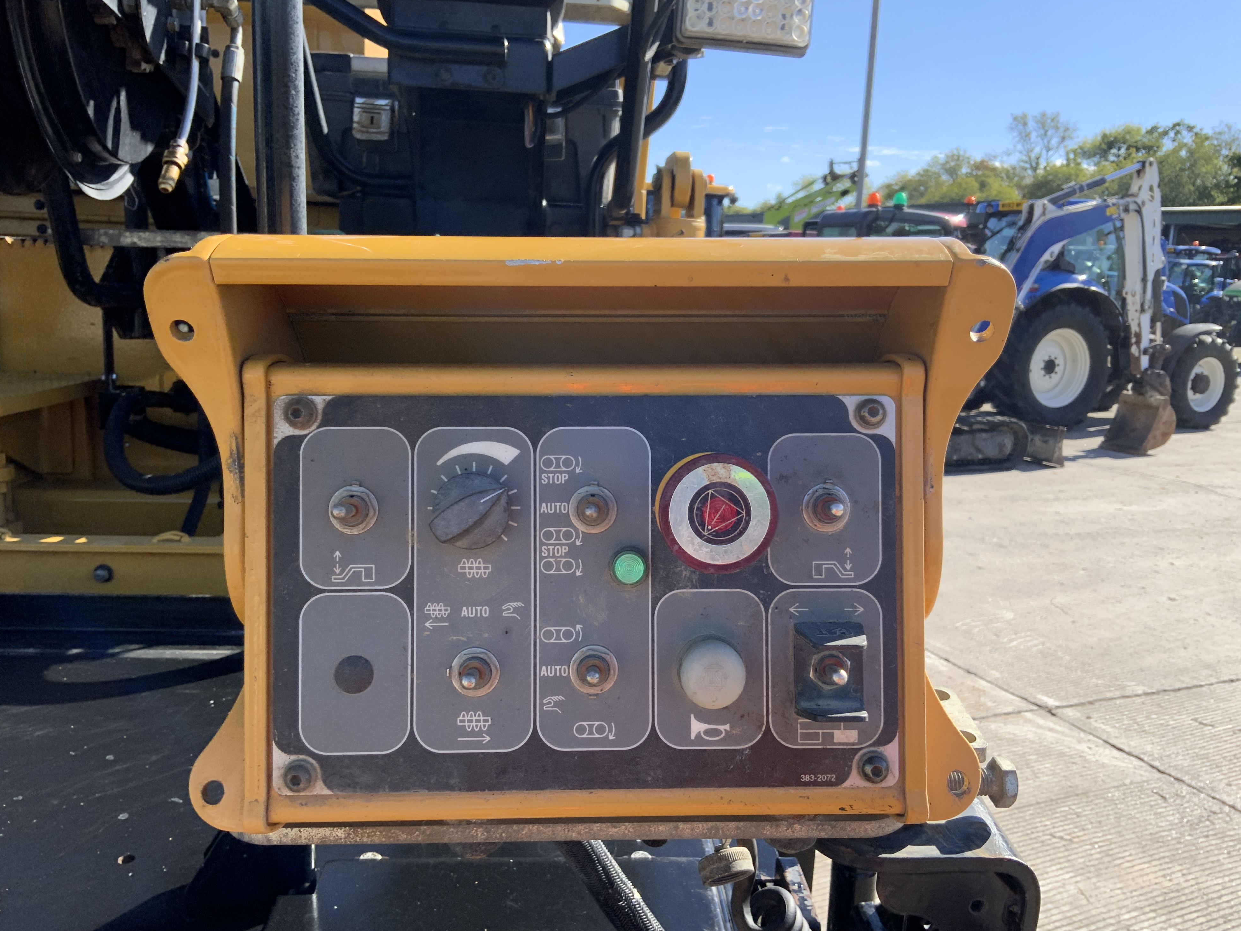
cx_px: 640
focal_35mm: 30
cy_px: 478
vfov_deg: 46.8
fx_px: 1075
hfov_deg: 60.0
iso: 16
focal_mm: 3
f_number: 1.8
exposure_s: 1/700
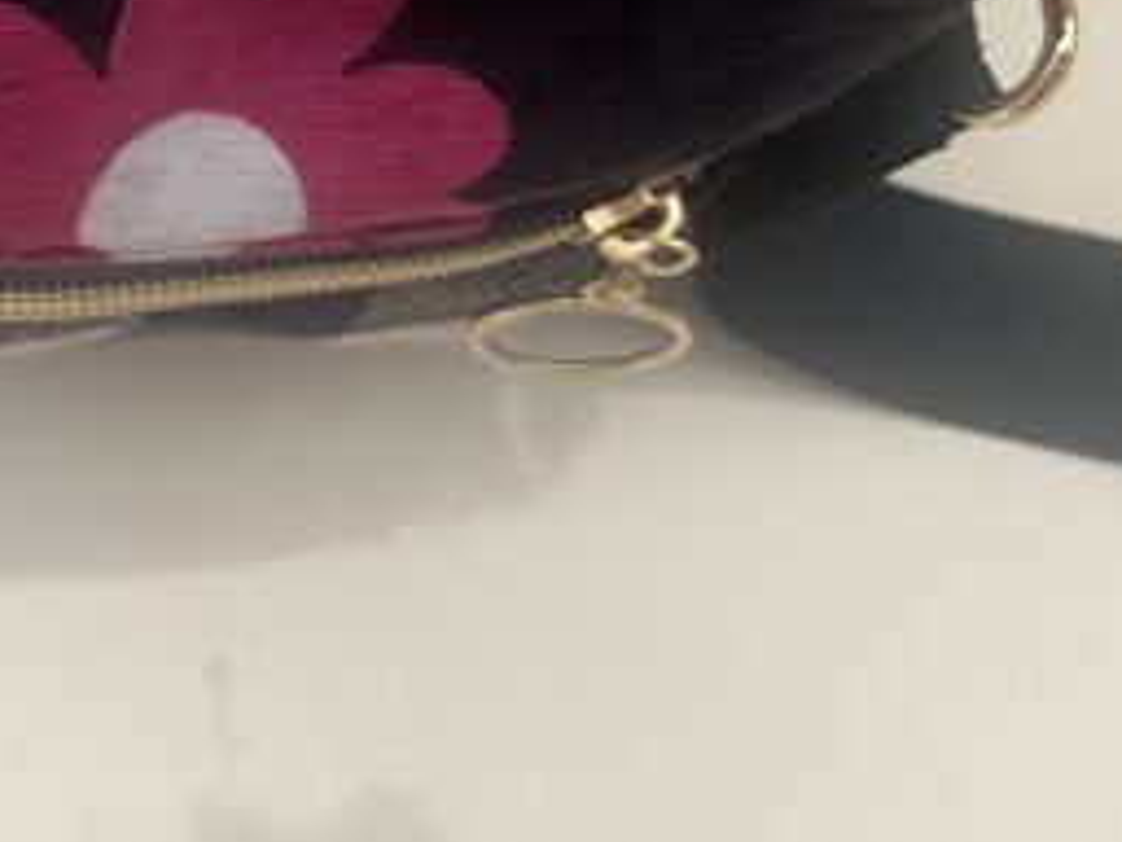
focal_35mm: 61
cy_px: -136
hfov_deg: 28.9
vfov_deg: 22.4
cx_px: -96
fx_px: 1977
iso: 320
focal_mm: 5.1
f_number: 1.6
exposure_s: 1/50
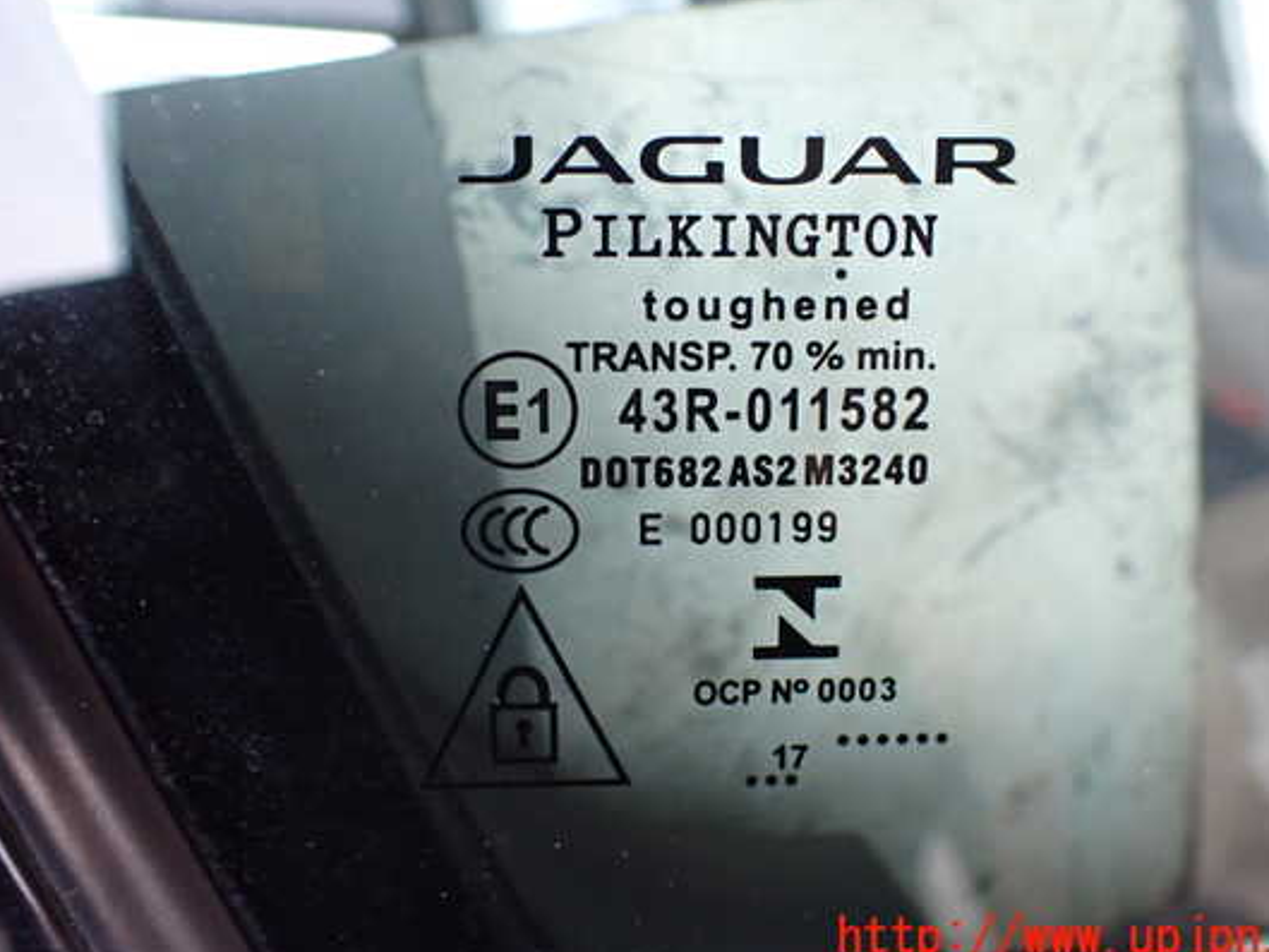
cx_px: 660
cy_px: 429
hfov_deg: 53.9
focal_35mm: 34
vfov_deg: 41.8
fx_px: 1247
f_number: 2.3
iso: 500
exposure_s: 1/125
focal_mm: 5.4
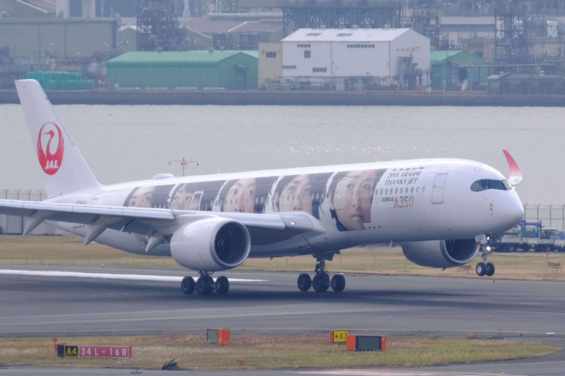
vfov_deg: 4.3
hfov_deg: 6.5
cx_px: 288
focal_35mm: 319
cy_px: 187
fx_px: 5006
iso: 200
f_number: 5.6
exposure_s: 1/500
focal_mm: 200
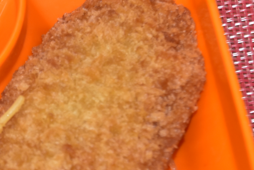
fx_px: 2337
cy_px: 63
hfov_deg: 6.2
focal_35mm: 331
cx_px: -52
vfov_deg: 4.2
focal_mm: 78
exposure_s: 1/60
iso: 400
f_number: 5.6
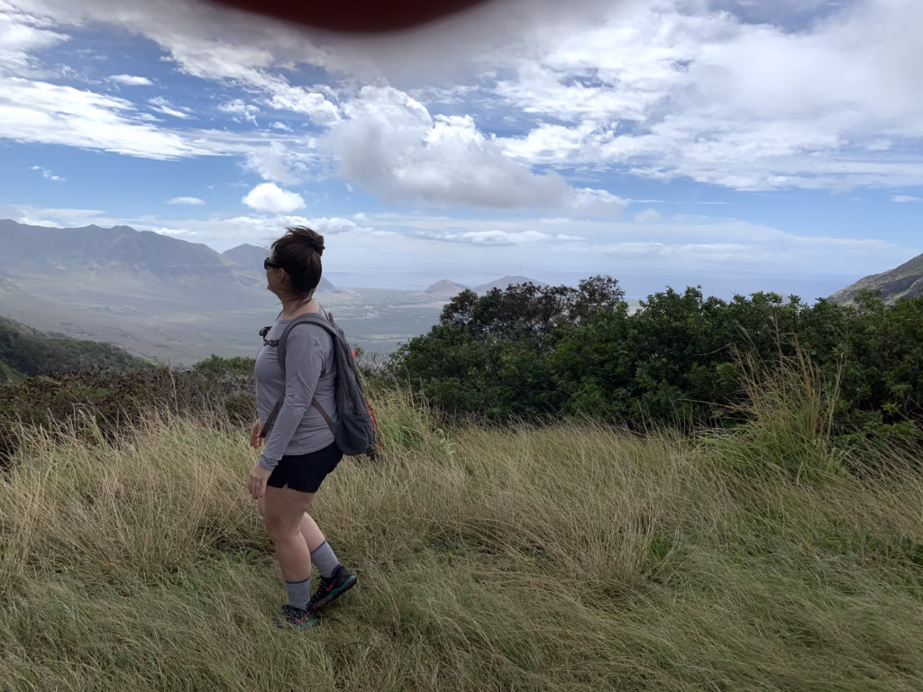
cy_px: 346
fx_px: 693
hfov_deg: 67.3
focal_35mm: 26
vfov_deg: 53.1
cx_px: 462
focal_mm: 4.25
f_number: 1.8
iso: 25
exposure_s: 1/2833
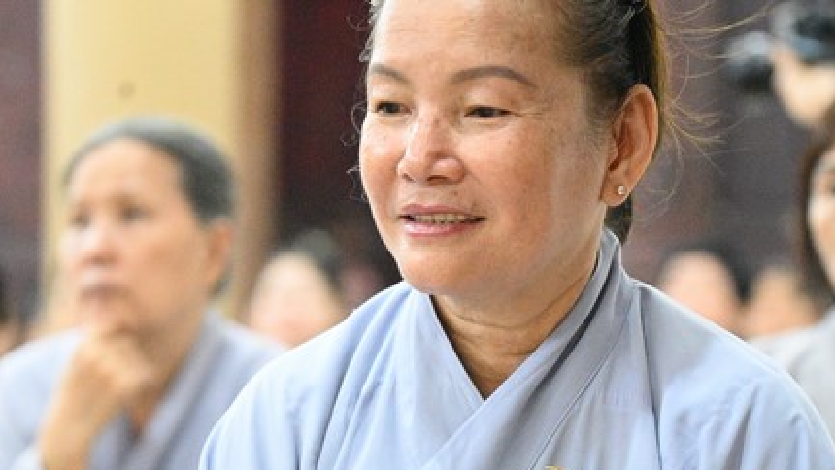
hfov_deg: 11.3
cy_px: 383
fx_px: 4207
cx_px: 418
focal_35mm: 190
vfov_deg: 6.4
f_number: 4.5
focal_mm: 120
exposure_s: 1/160
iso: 25600
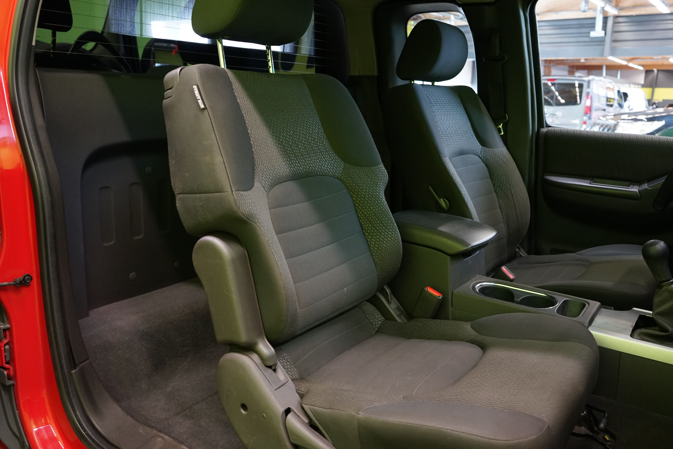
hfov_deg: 61.9
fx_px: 561
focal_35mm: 30
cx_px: 336
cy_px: 224
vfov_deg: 43.6
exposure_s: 1/20
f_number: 5.6
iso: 2000
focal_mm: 30
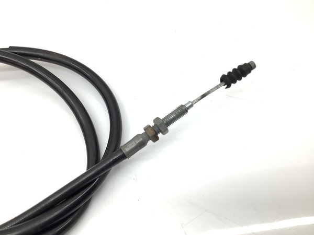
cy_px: 118
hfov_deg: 58.4
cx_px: 157
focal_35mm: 31
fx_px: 281
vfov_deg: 45.4
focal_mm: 3.3
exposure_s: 1/100
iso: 40
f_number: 2.4
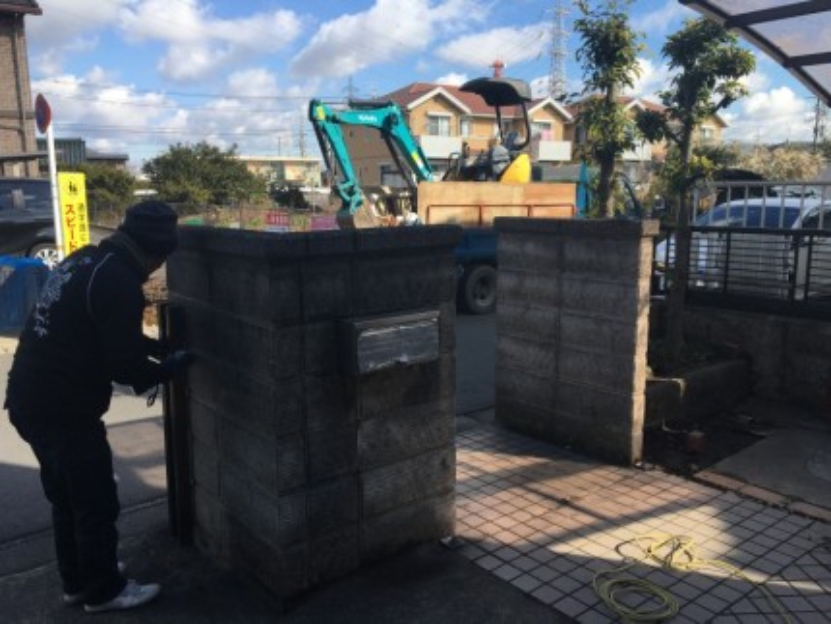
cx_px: 416
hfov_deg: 61.6
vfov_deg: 48.3
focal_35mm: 29
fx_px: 697
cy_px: 312
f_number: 2.2
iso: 25
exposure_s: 1/938
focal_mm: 4.15
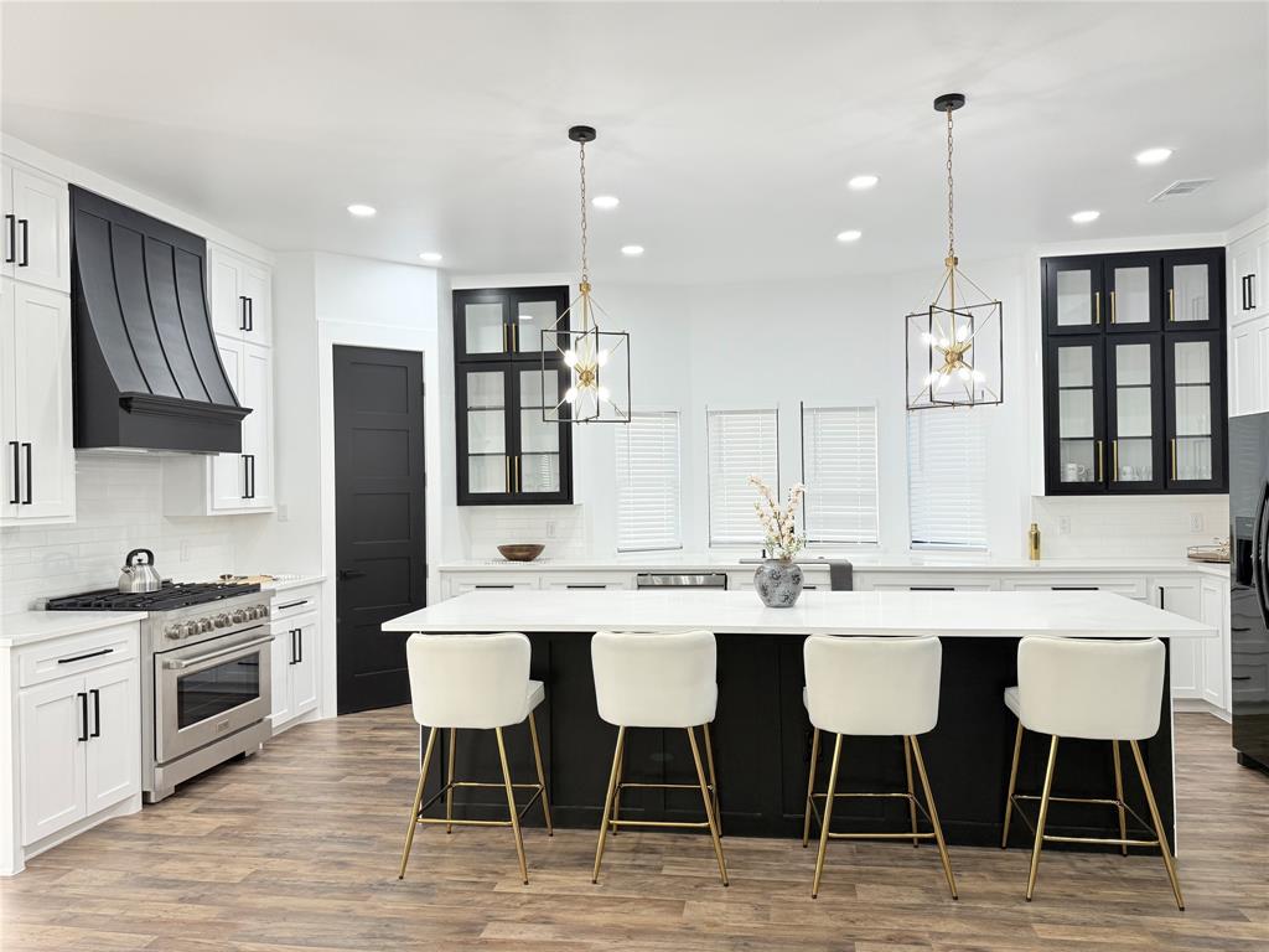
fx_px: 880
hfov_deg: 71.6
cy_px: 476
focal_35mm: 24
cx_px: 634
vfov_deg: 56.8
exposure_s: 1/120
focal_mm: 6.76
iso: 80
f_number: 1.78
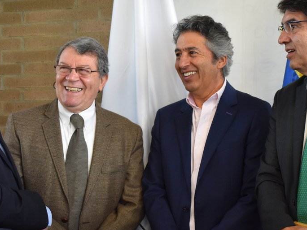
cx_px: 157
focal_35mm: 81
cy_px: 100
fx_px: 718
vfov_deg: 18.2
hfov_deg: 24.1
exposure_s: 1/60
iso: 1100
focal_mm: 32
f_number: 4.5
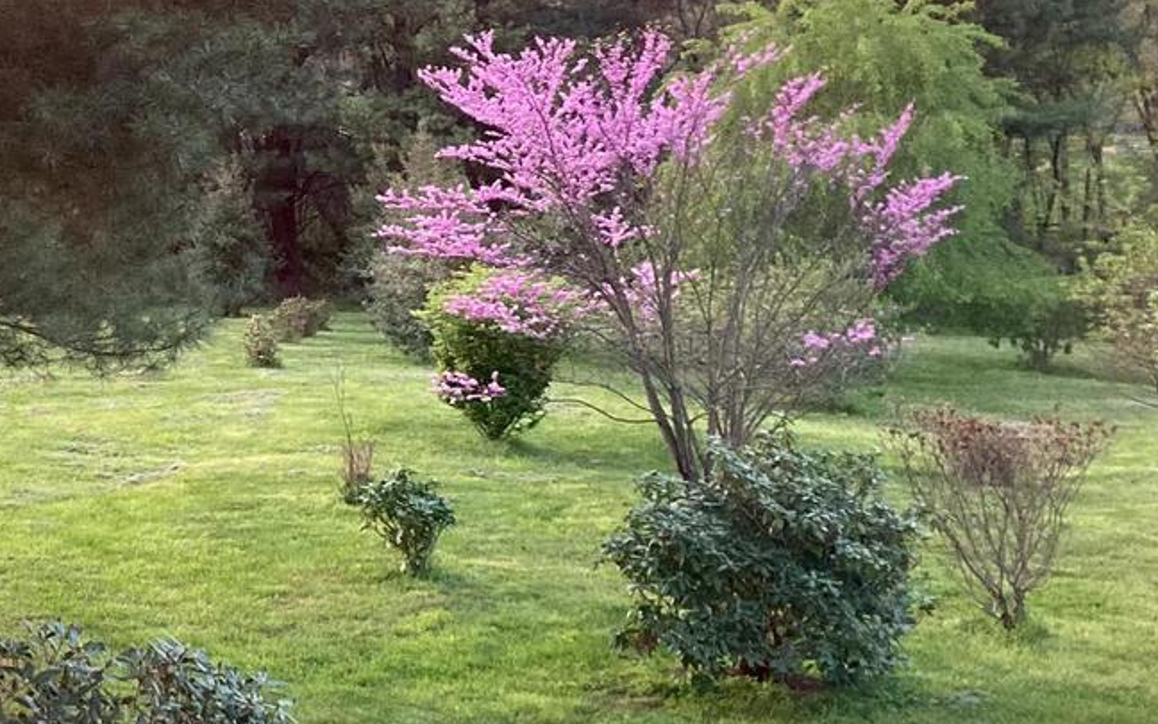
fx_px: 2083
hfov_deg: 29.4
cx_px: 59
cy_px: 159
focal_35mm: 66
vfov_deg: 19.5
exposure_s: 1/54
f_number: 1.8
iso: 320
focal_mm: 3.99
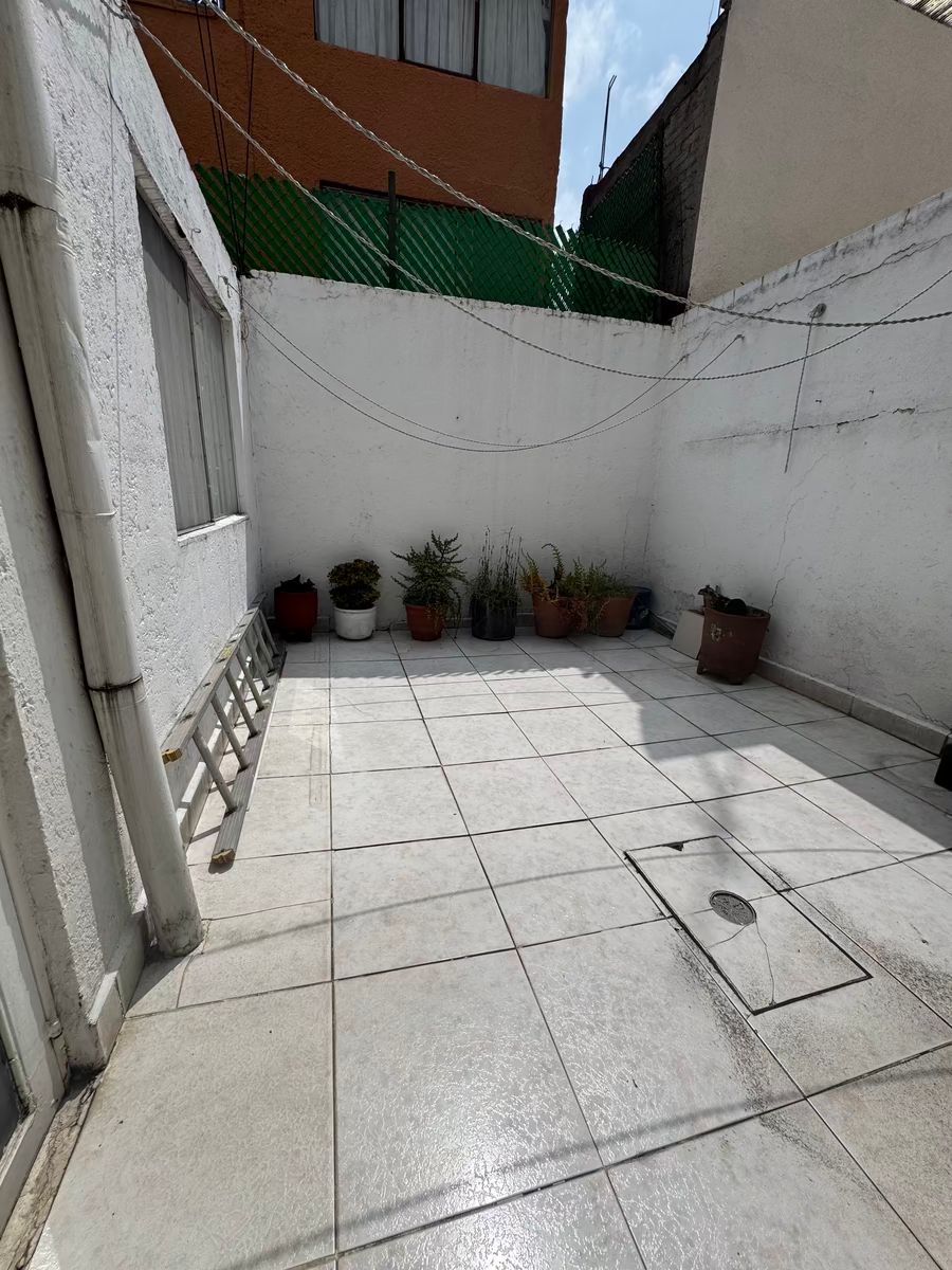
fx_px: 513
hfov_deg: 85.7
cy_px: 635
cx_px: 476
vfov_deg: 102.1
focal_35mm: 14
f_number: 2.2
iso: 32
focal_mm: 2.22
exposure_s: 1/4367
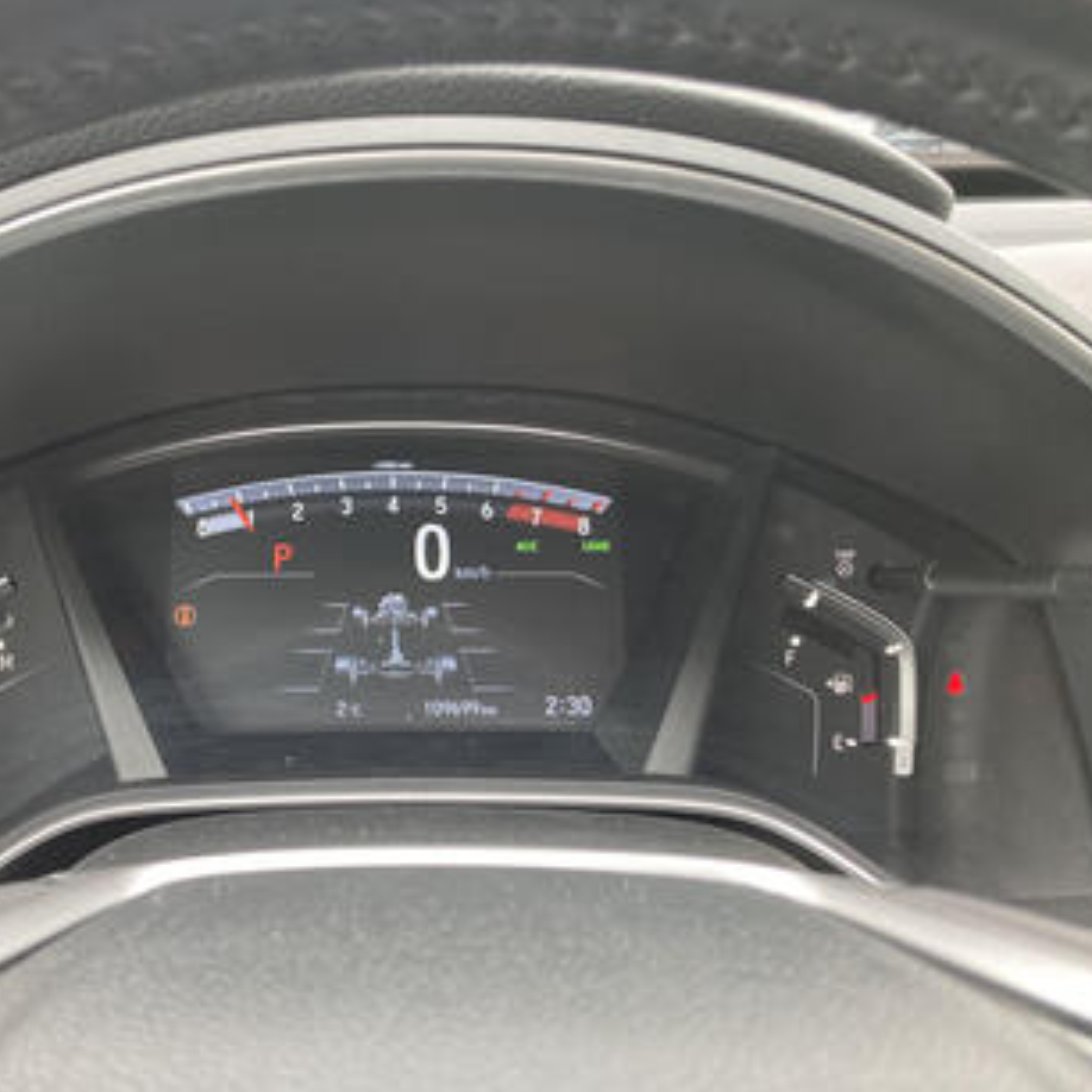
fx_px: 1213
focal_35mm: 34
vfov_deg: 48.4
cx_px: 378
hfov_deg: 47.8
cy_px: 551
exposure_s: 1/75
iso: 80
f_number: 1.8
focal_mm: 3.99
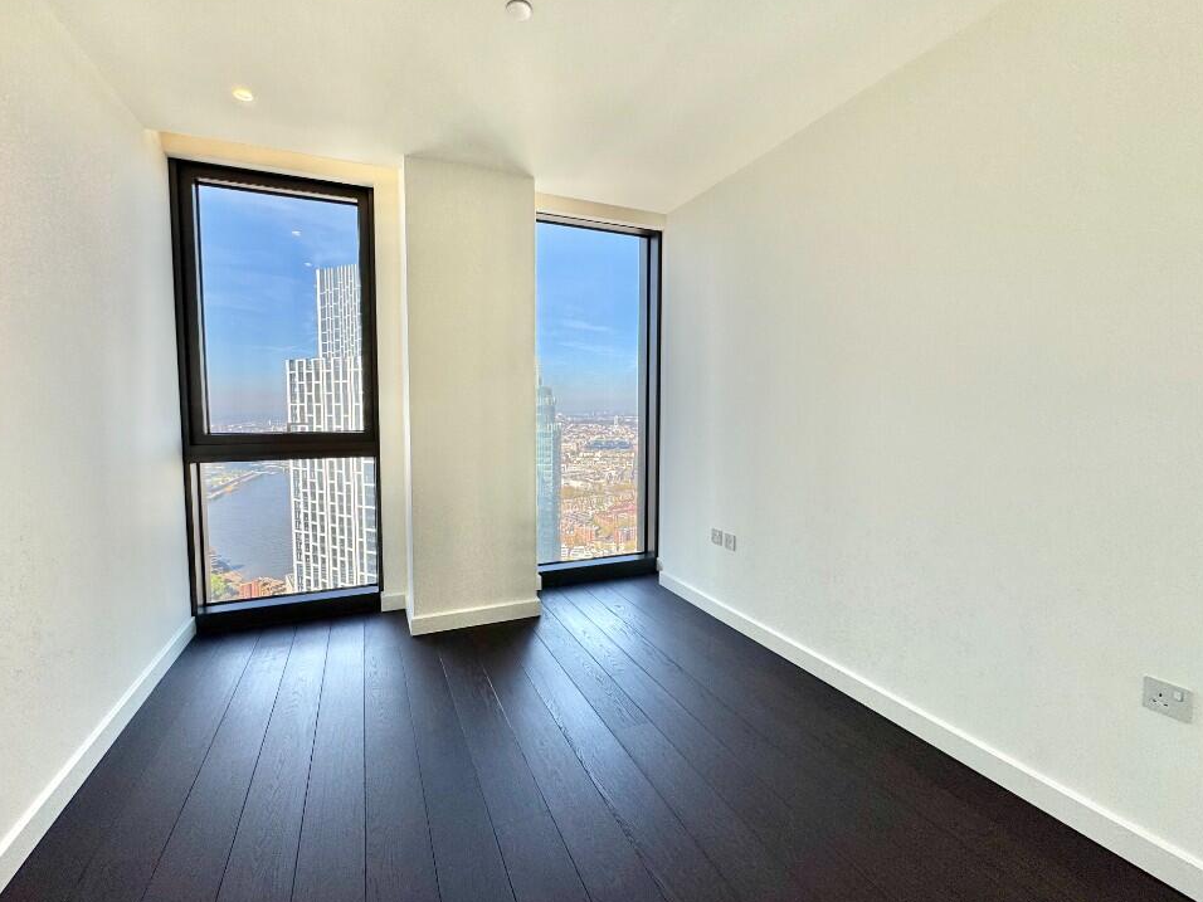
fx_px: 521
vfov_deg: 81.7
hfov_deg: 98.1
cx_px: 574
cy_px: 445
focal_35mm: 15
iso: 40
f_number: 2.2
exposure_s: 1/587
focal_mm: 2.22
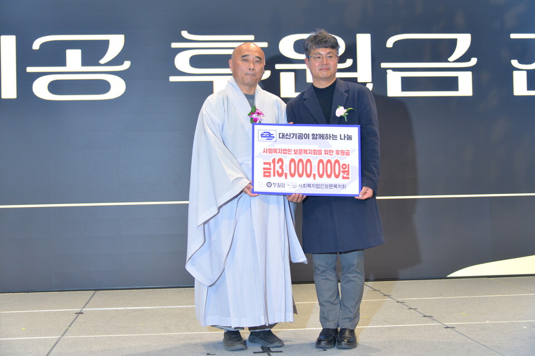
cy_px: 178
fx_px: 817
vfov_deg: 24.6
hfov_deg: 36.2
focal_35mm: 55
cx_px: 268
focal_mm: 55
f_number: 4.5
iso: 800
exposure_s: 1/50
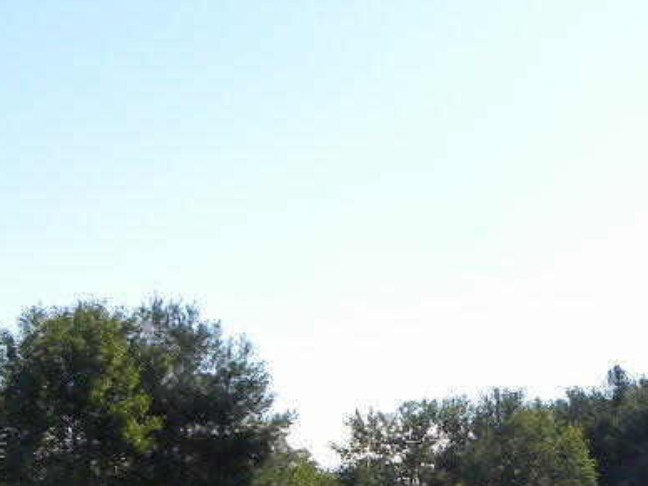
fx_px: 2040
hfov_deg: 17.0
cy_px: 693
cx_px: 848
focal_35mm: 109
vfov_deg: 13.0
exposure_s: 1/279
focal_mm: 5.9
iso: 64
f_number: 5
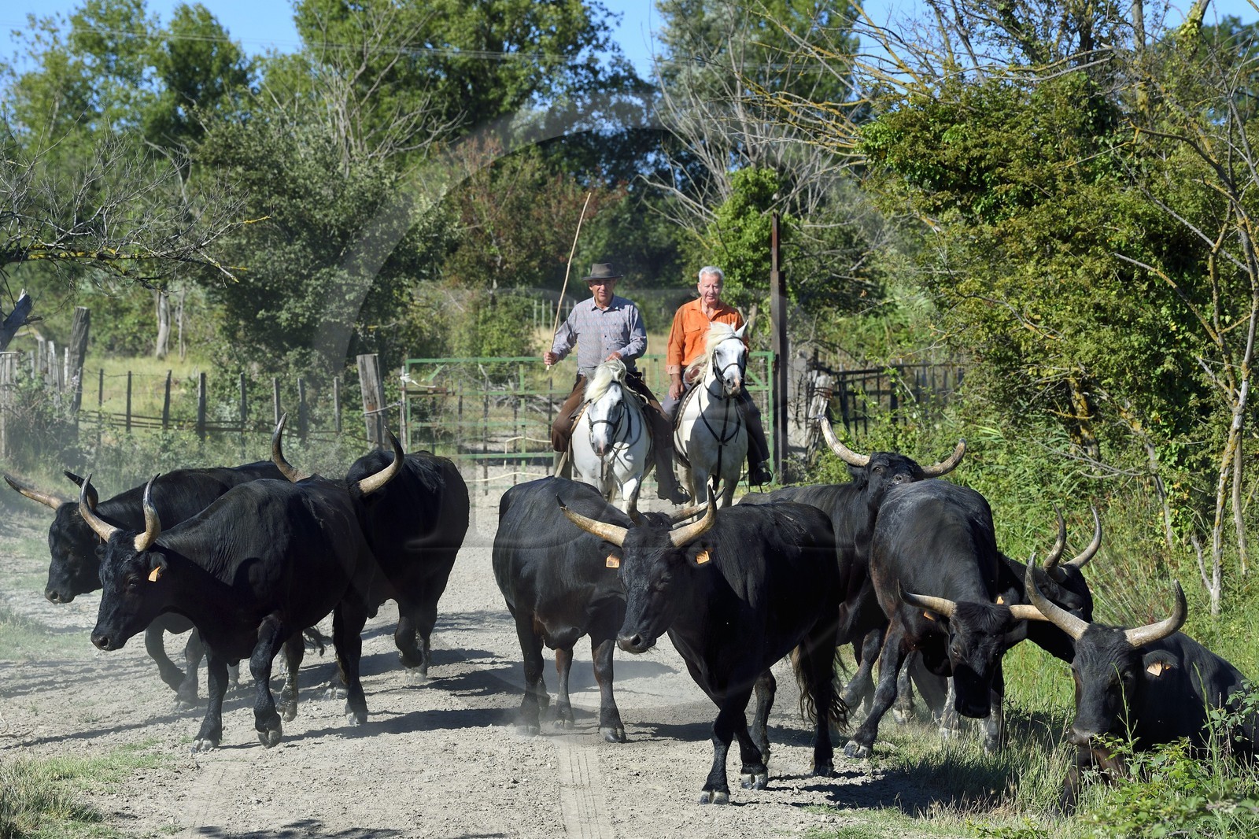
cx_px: 630
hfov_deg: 12.5
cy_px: 420
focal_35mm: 165
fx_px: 5769
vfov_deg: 8.3
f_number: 11
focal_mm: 165
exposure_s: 1/500
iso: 400
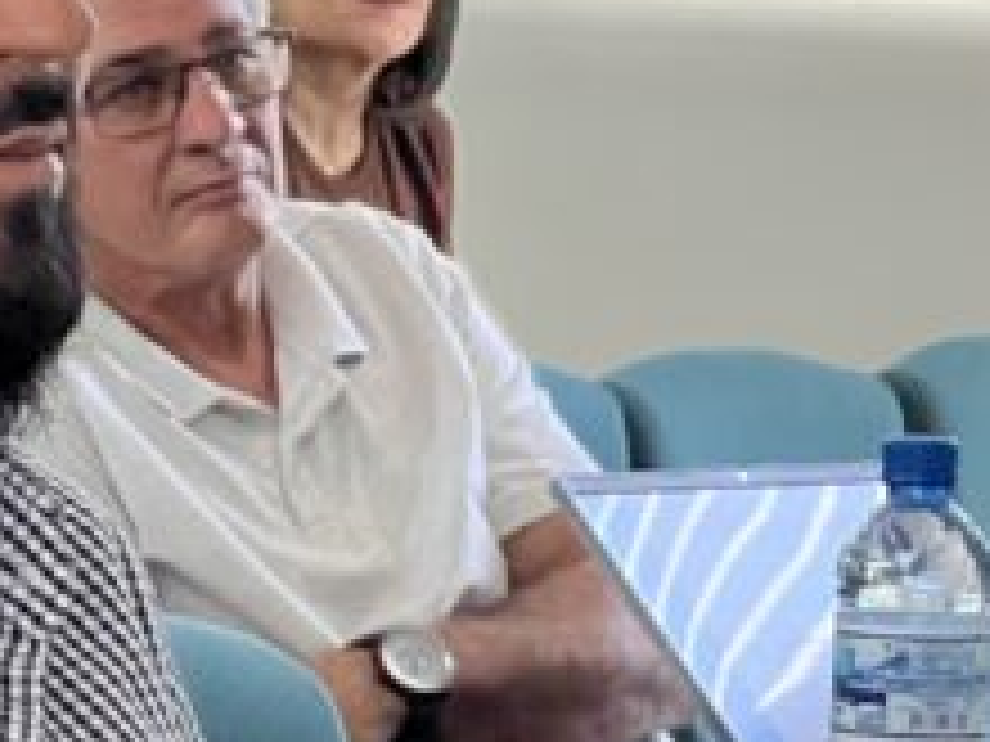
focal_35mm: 359
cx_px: 1251
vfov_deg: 4.1
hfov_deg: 5.5
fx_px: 10267
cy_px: 238
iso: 320
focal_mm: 9
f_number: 2.8
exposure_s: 1/60
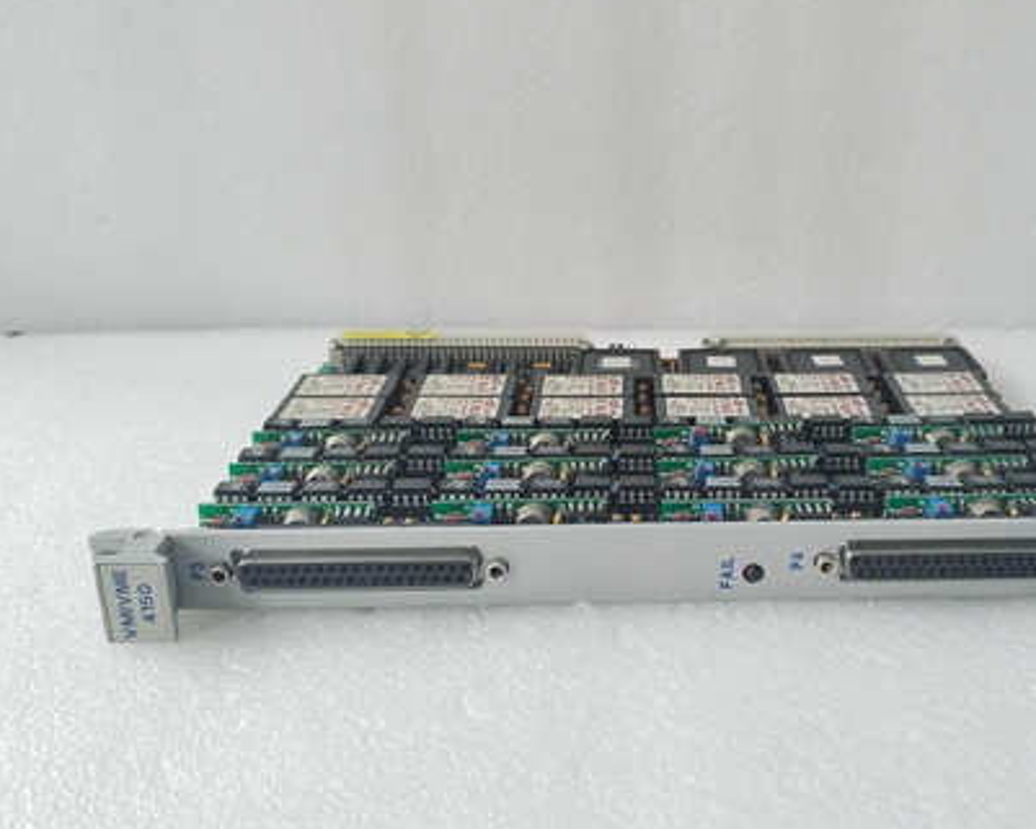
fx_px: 1165
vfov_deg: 39.1
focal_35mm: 38
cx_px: 664
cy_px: 465
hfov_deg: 47.4
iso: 179
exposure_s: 1/100
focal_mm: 4.75
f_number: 1.8
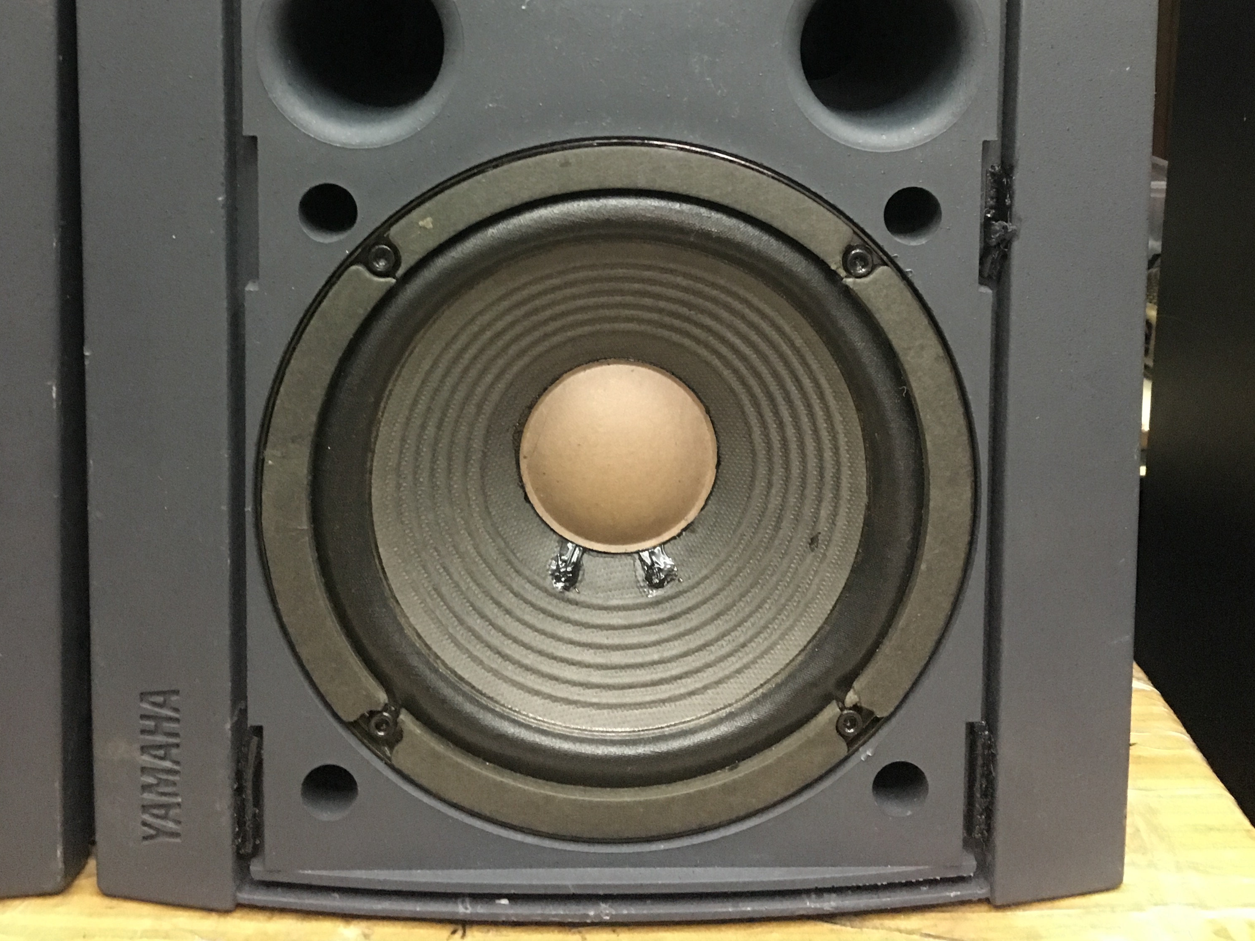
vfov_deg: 35.0
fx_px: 1414
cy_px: 120
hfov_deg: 47.9
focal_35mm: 39
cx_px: 629
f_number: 2.2
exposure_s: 1/17
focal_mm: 4.15
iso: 320
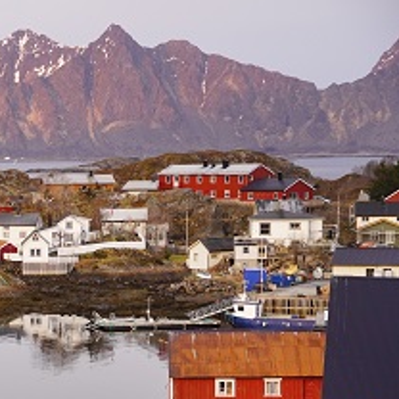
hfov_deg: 11.7
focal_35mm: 145
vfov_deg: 12.0
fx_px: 1893
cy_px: 336
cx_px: -104
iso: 320
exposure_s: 1/80
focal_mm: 43
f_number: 5
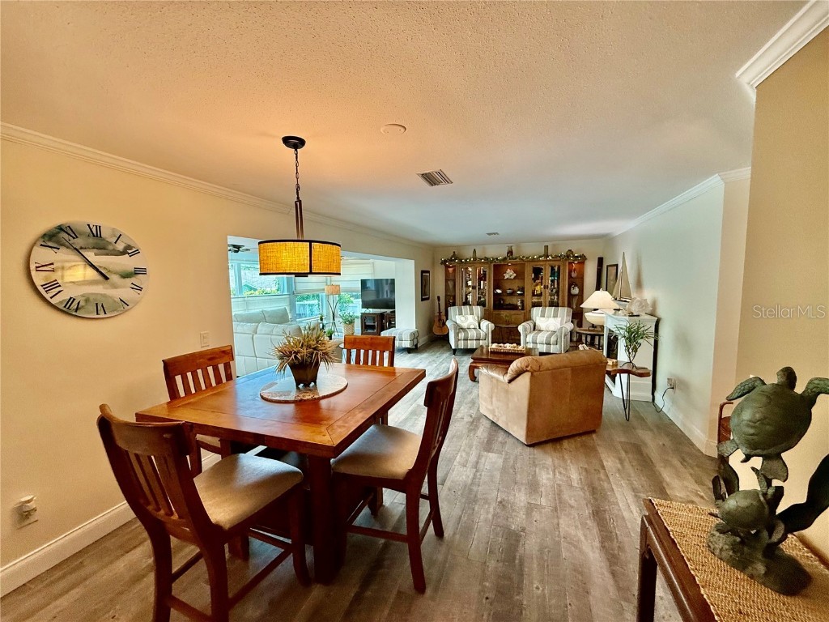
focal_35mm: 14
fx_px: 335
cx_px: 414
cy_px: 311
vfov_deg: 85.7
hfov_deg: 102.1
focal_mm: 2.22
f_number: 2.2
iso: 160
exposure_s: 1/120
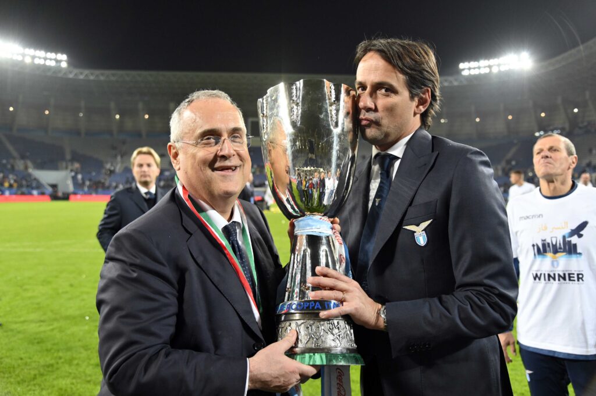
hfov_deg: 58.8
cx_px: 298
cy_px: 198
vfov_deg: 41.1
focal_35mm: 32
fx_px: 529
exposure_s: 1/640
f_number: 4
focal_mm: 32
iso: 2000
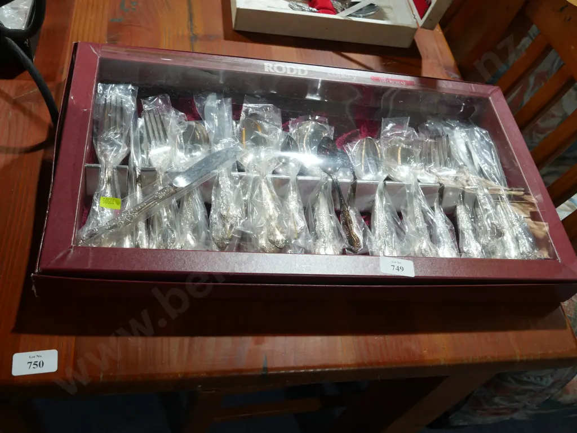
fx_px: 600
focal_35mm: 36
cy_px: 216
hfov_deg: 51.3
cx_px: 288
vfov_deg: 39.7
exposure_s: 1/60
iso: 500
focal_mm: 18
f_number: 4.5
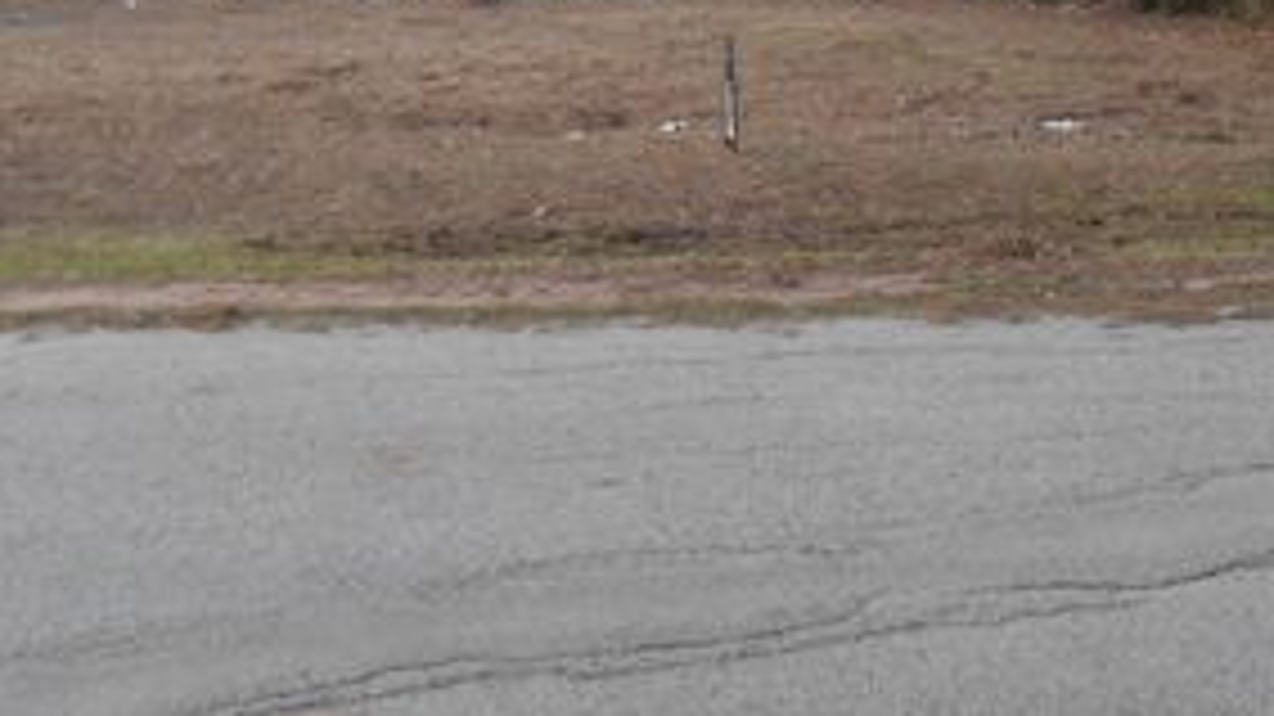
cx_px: 828
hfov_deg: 40.9
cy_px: -119
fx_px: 1689
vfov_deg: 22.3
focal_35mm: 50
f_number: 3.4
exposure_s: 1/30
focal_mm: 4.7
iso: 200
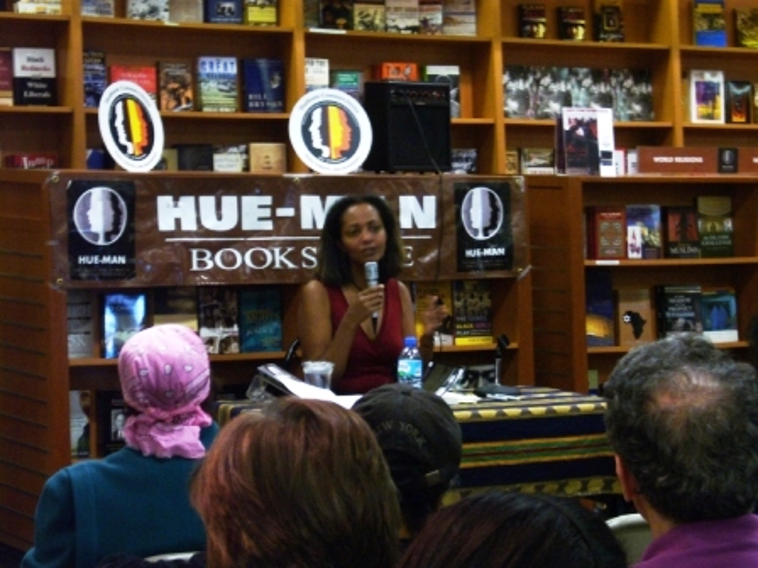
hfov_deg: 19.3
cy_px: 284
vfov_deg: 14.5
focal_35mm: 102
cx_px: 379
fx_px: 2234
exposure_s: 1/8
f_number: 5.6
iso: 100
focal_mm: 16.8
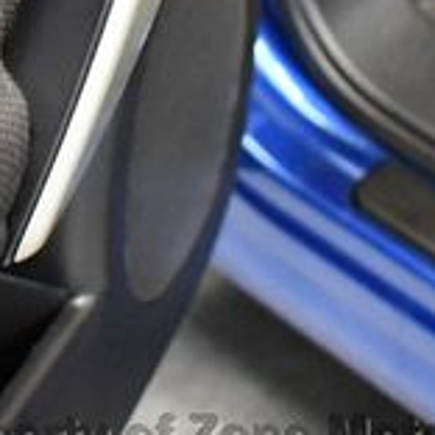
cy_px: -106
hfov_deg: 12.8
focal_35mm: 126
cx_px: -298
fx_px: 1791
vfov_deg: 13.4
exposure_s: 1/60
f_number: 3.5
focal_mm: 18
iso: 5000
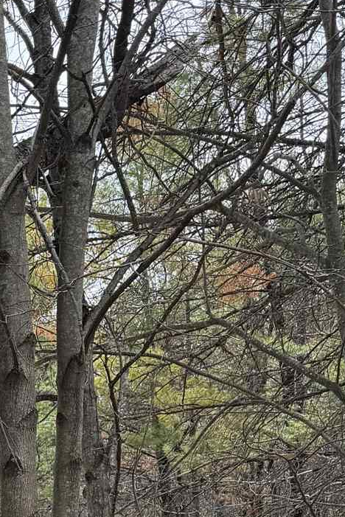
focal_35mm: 82
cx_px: -260
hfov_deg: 14.7
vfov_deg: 23.3
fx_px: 1177
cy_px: 569
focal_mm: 6.76
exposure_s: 1/1812
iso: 100
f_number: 1.78
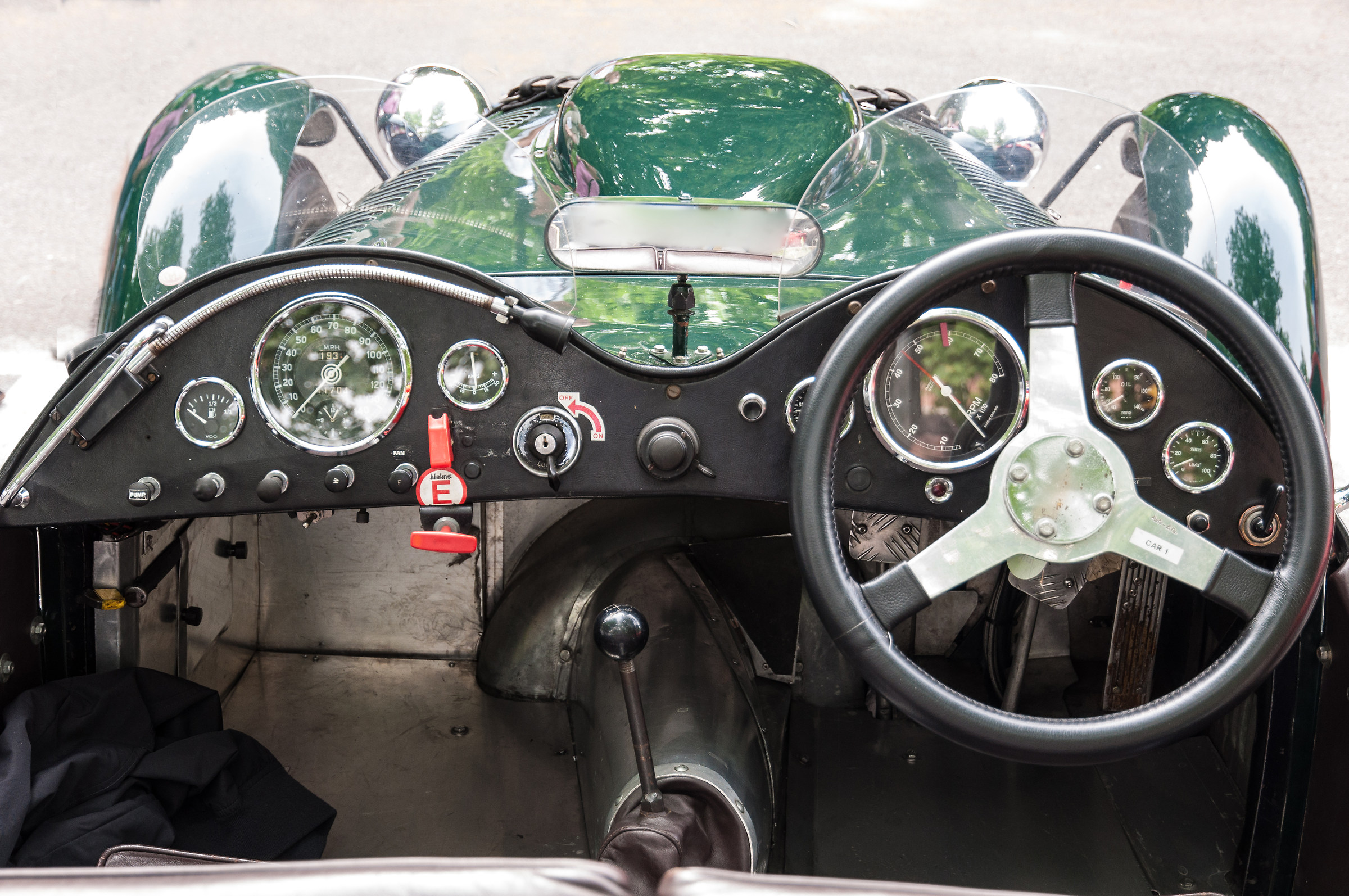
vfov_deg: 23.7
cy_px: 448
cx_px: 674
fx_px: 2133
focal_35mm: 57
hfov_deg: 35.1
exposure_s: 1/80
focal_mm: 38
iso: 500
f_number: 5
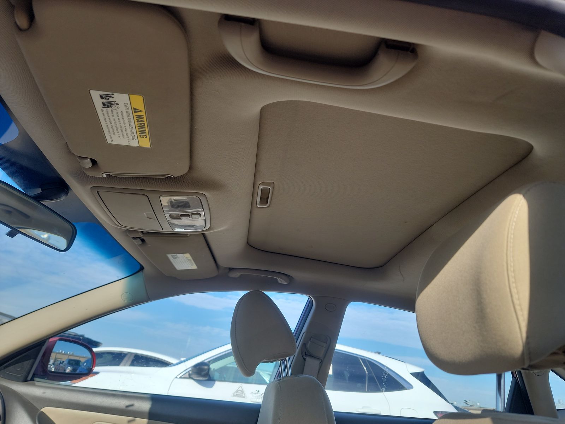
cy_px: 212
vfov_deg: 56.8
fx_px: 392
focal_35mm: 24
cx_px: 282
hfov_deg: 71.6
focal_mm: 6.7
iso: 50
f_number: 1.8
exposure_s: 1/301
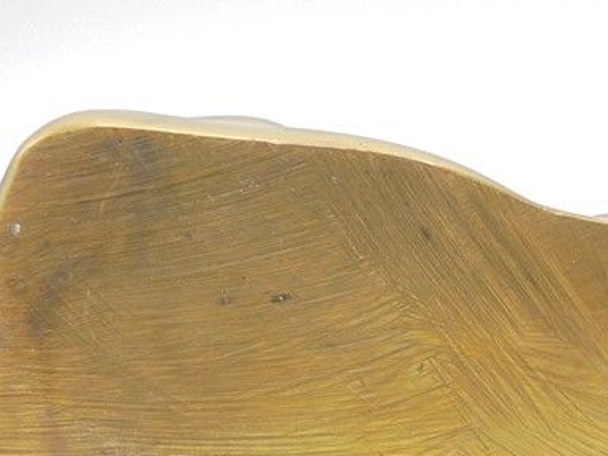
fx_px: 1071
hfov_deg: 31.3
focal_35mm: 61
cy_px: 481
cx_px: 434
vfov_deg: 22.8
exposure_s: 1/100
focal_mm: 4.6
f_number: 3.5
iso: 100
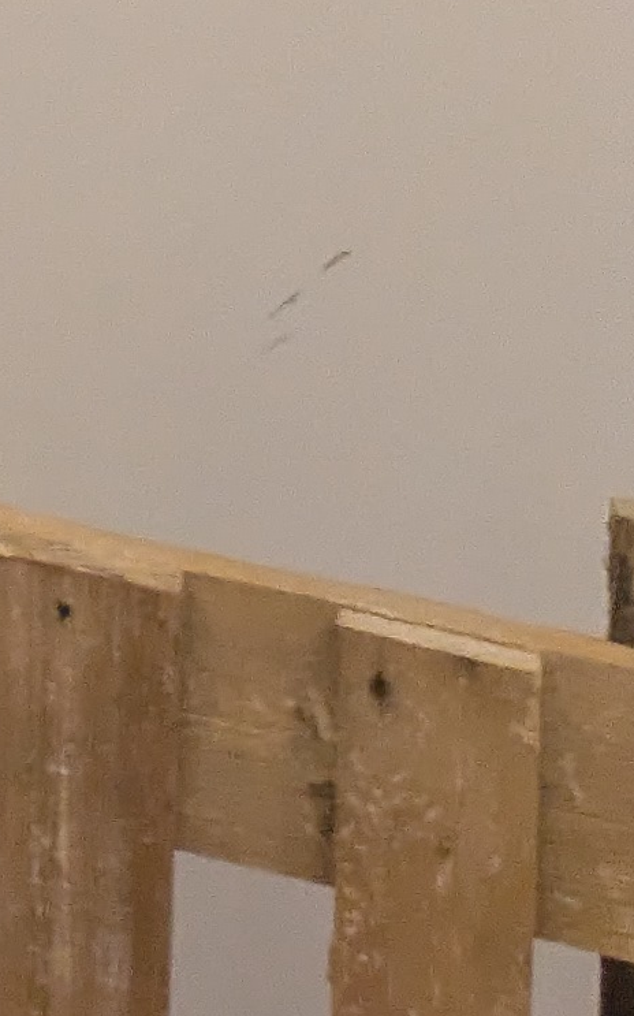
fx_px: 4564
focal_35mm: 165
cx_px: -1619
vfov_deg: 10.5
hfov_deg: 6.7
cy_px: -1615
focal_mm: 5.43
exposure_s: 1/50
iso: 633
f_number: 1.89
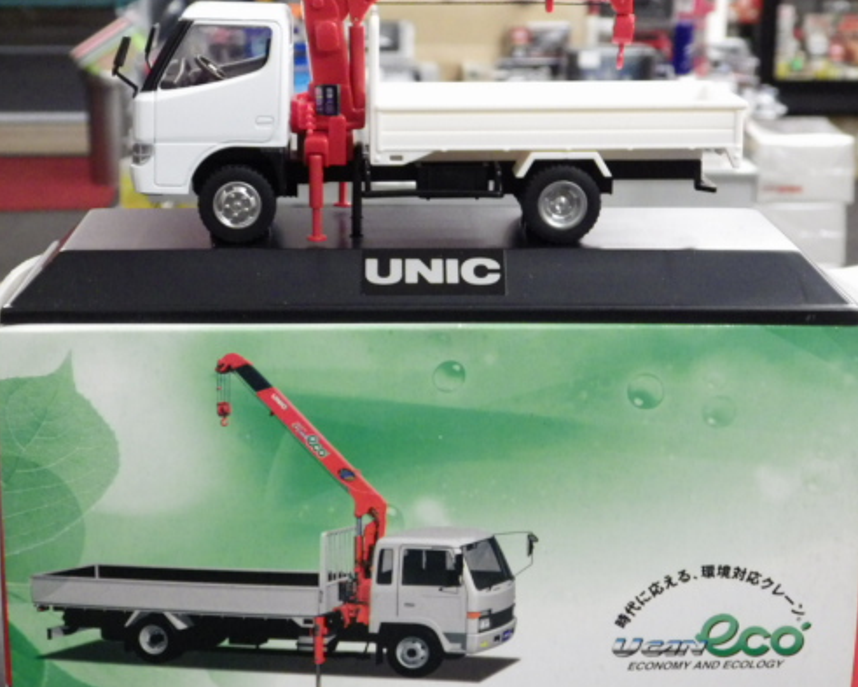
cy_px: 327
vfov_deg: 20.4
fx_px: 1905
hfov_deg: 25.4
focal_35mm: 75
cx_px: 411
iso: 800
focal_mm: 10.7
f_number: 4
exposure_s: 1/30
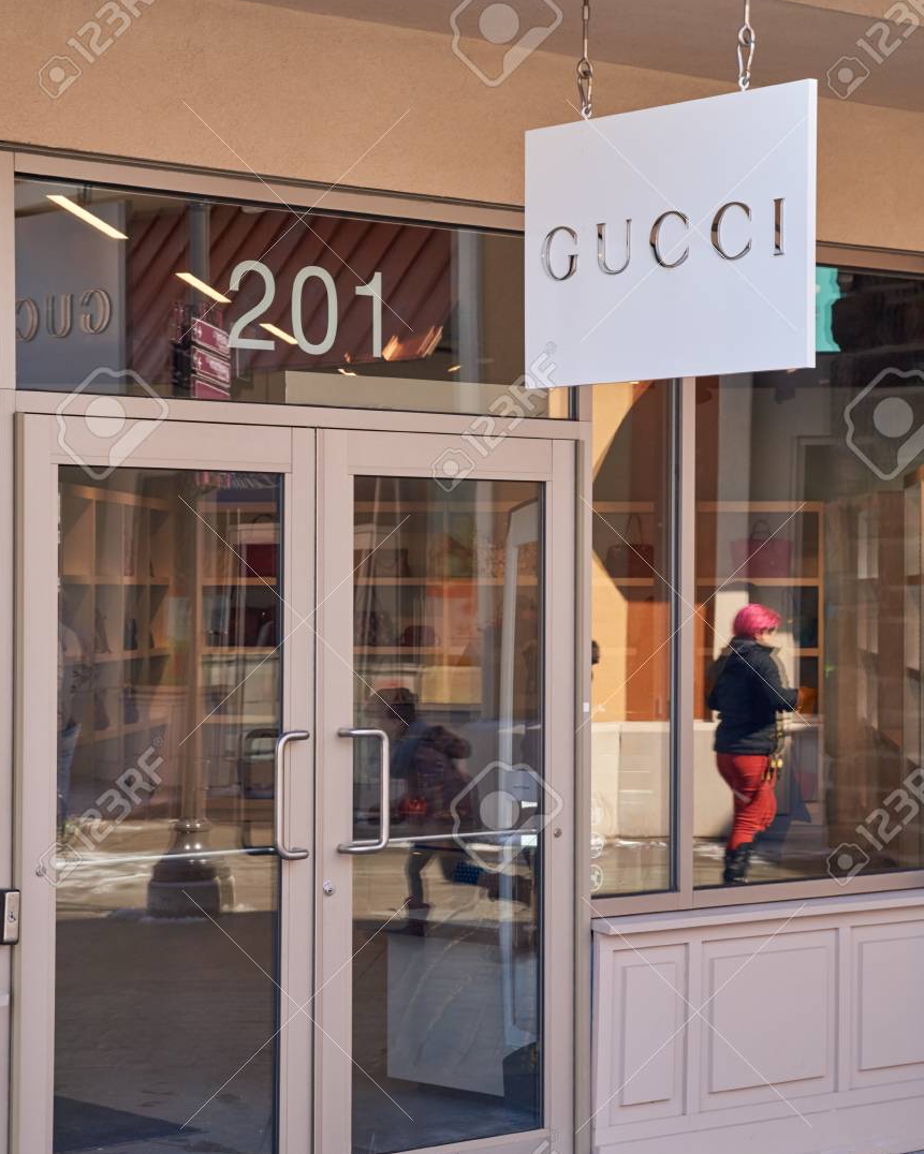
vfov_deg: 22.5
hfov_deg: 18.1
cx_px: 461
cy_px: 612
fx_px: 2905
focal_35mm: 85
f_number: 6.3
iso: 200
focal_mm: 50
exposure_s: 1/200
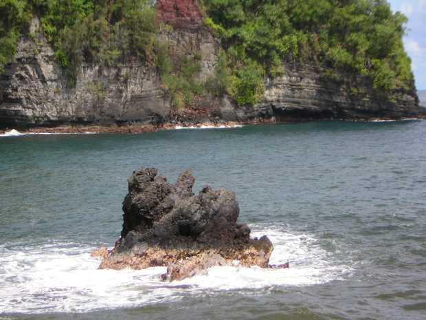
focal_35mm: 108
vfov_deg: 13.7
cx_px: 213
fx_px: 1329
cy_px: 160
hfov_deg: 18.2
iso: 50
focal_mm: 14.1
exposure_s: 1/354
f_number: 4.7
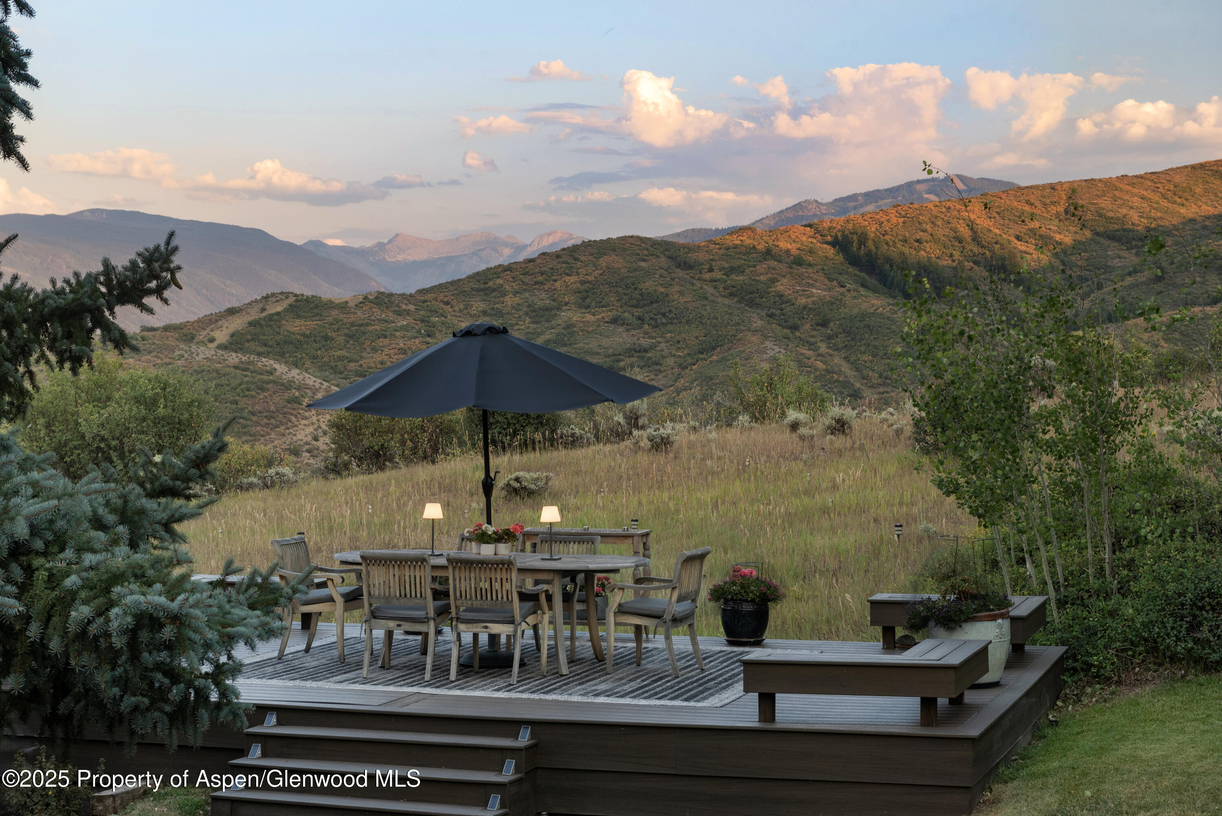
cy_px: 408
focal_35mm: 70
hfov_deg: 28.8
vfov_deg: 19.5
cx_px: 611
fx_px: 2377
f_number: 10
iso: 400
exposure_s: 1/25
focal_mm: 70
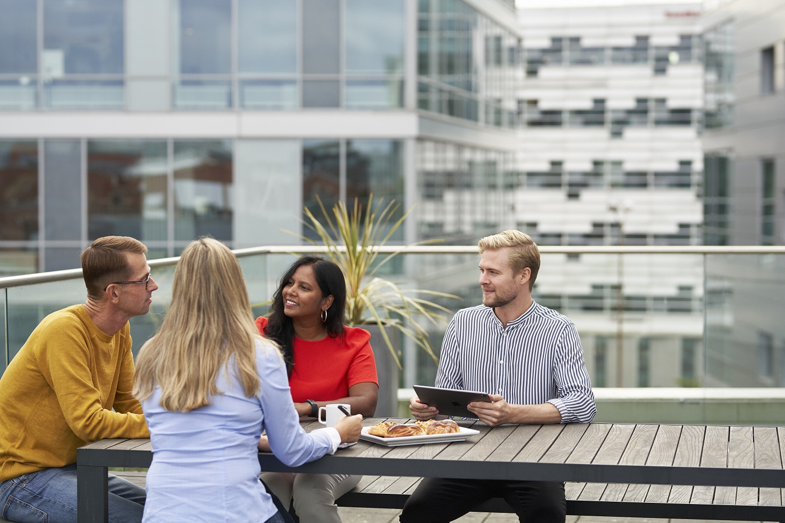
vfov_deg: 16.1
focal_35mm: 85
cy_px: 262
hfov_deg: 23.9
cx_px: 392
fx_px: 1853
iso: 200
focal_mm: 85
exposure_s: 1/800
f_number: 2.8
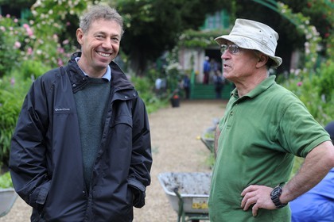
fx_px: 696
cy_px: 111
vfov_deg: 18.2
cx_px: 167
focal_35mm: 75
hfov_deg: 27.0
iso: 800
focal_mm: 75
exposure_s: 1/200
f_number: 4.5
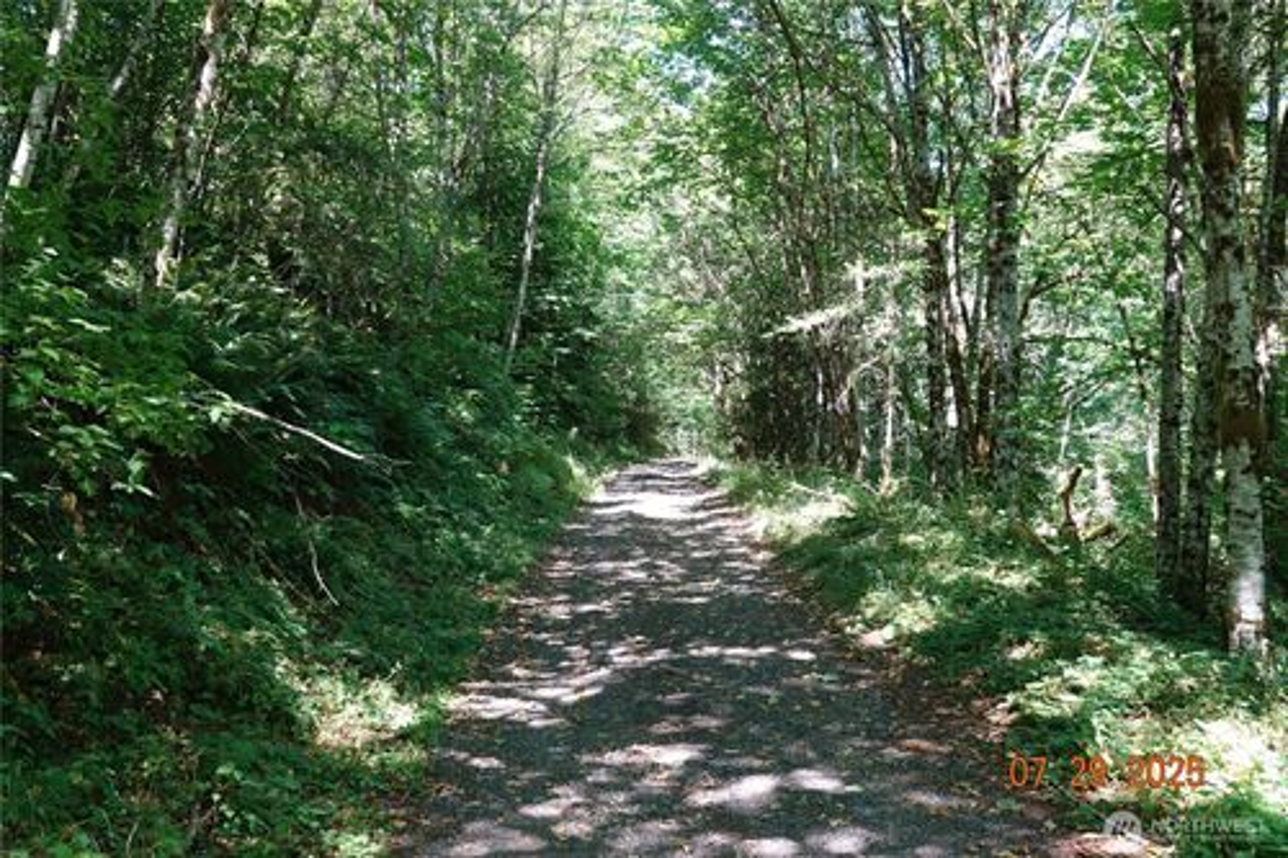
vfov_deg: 38.9
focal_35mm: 34
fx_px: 1216
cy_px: 429
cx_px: 644
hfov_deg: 55.8
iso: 100
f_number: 2.8
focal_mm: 12.33
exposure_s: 1/50
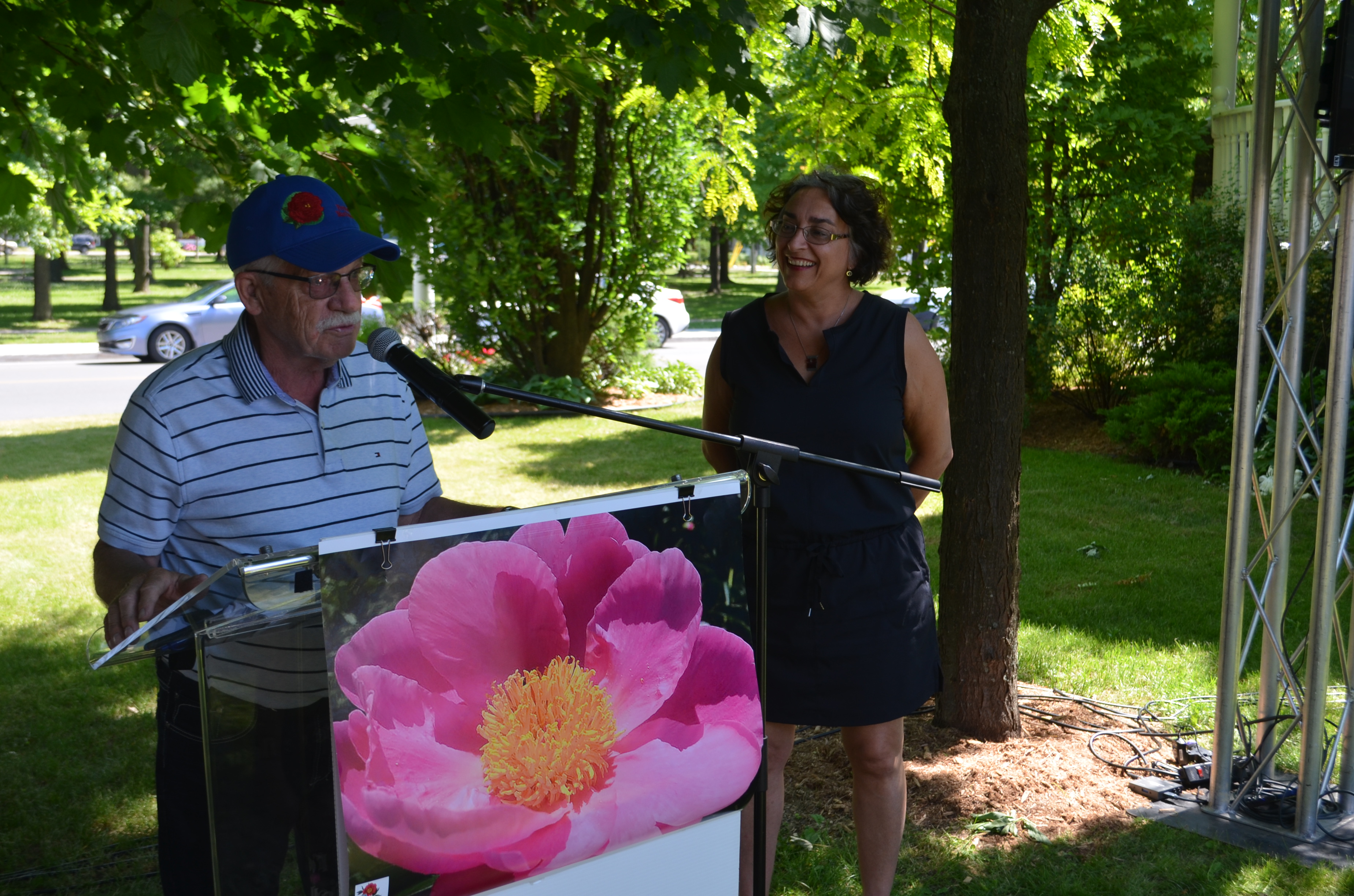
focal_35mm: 45
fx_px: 1689
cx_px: 677
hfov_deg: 43.7
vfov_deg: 29.7
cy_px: 448
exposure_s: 1/125
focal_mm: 30
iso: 200
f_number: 5.6
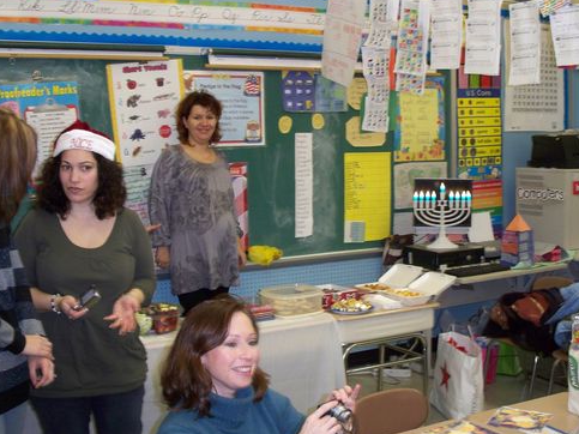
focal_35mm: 49
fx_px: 819
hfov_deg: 38.9
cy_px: 158
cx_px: 314
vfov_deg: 29.5
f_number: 3.4
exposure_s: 1/30
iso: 200
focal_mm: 7.9
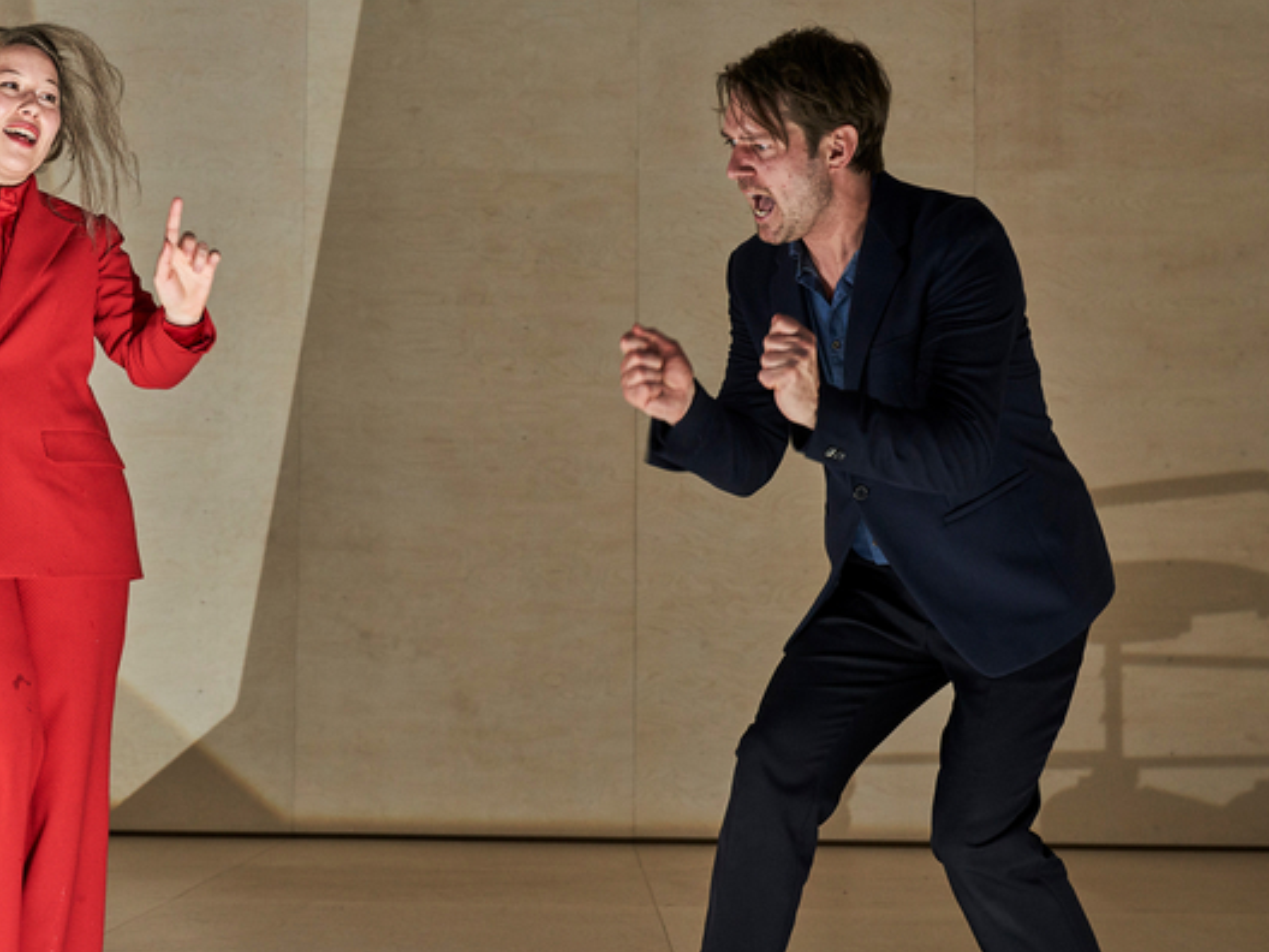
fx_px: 2310
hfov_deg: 30.6
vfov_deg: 23.3
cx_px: 482
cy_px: 504
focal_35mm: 63
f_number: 4.5
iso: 800
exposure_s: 1/160
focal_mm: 43
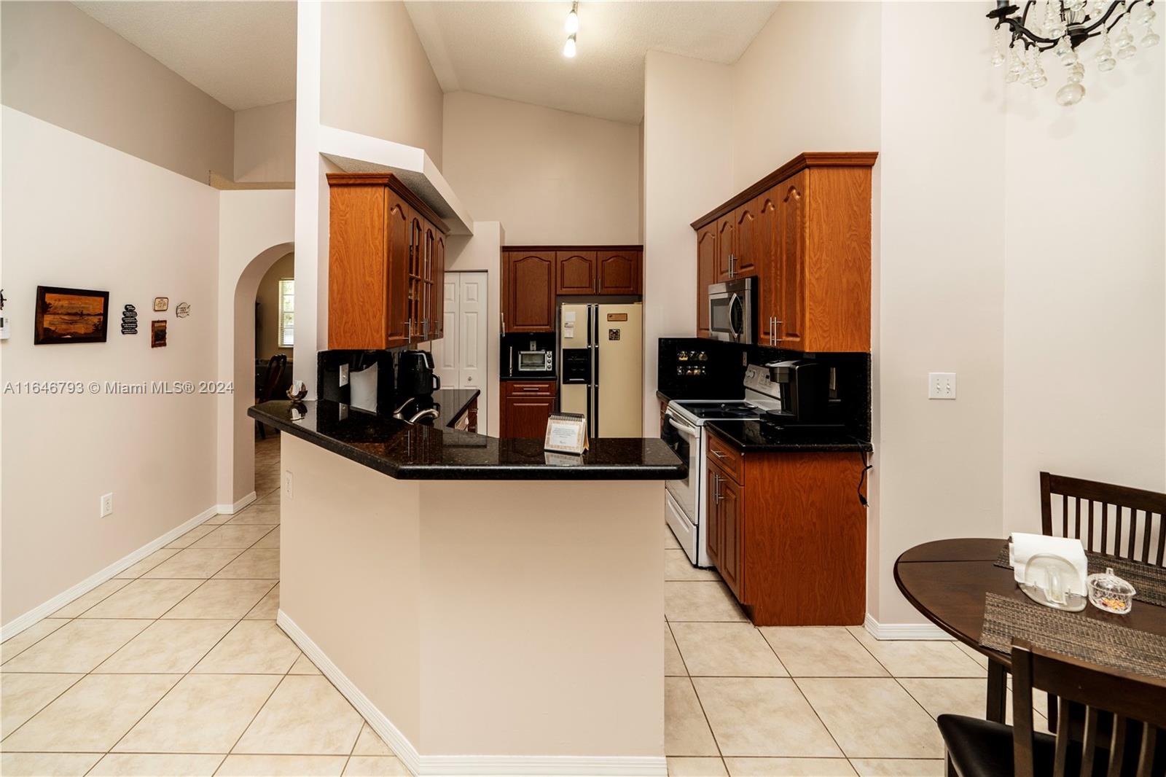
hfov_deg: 96.7
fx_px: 518
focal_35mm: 16
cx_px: 583
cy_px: 388
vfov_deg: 73.7
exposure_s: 1/125
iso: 800
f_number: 4
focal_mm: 16
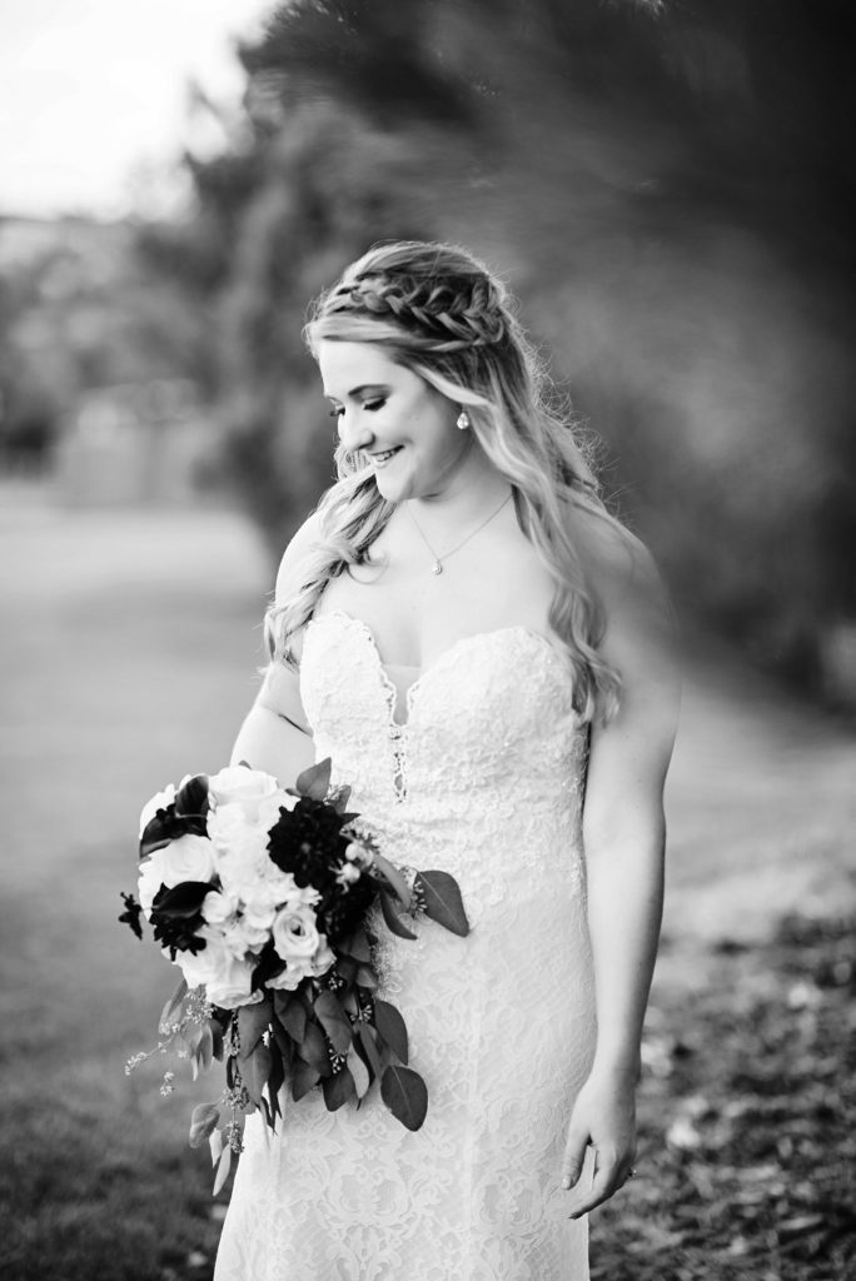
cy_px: 640
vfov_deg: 23.9
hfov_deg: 16.1
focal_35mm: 85
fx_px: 3027
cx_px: 428
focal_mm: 85
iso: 200
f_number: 1.8
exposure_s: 1/800
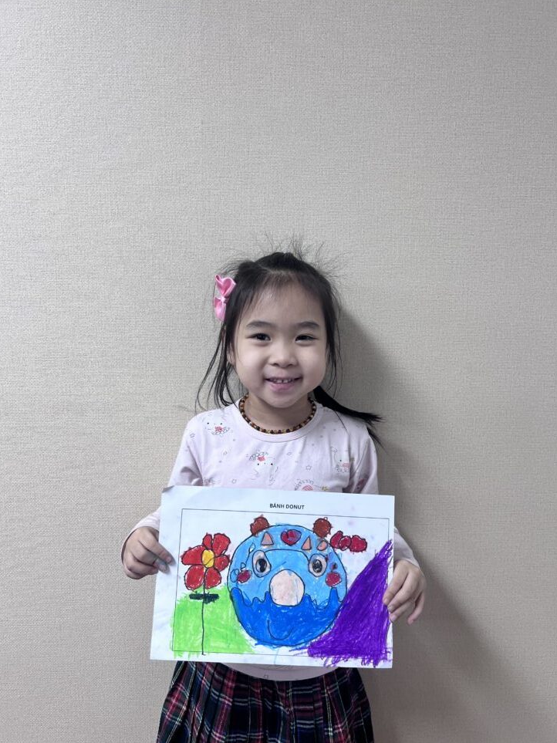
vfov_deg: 65.3
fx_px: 579
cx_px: 269
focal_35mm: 27
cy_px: 383
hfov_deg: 51.3
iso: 80
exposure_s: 1/100
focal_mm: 5.7
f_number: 1.5
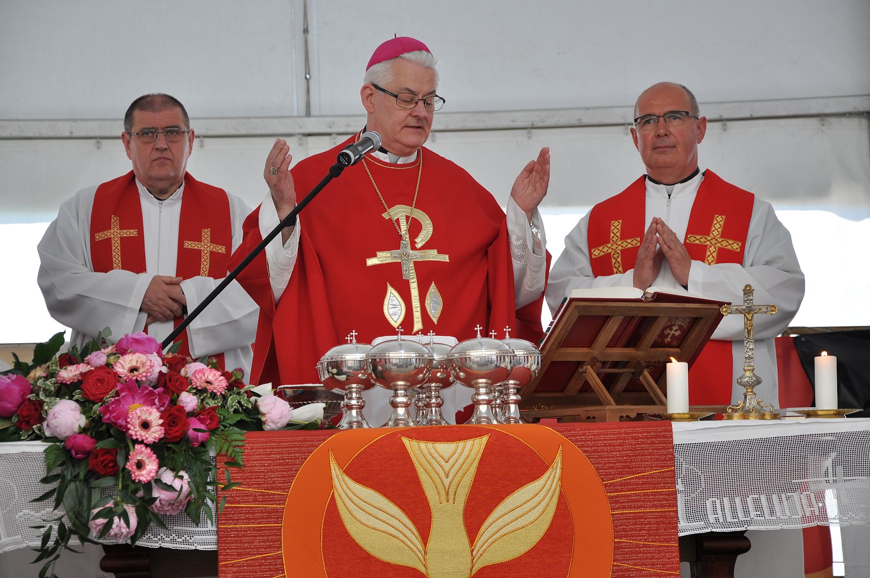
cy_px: 289
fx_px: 2897
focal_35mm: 120
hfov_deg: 17.1
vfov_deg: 11.4
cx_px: 435
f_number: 5.3
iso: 250
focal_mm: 80
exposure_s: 1/80
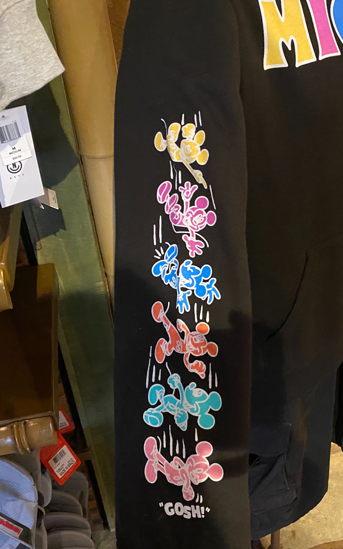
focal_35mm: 37
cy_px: 275
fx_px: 553
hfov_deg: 34.1
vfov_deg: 52.7
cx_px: 235
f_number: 1.8
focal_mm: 4.25
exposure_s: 1/30
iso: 800
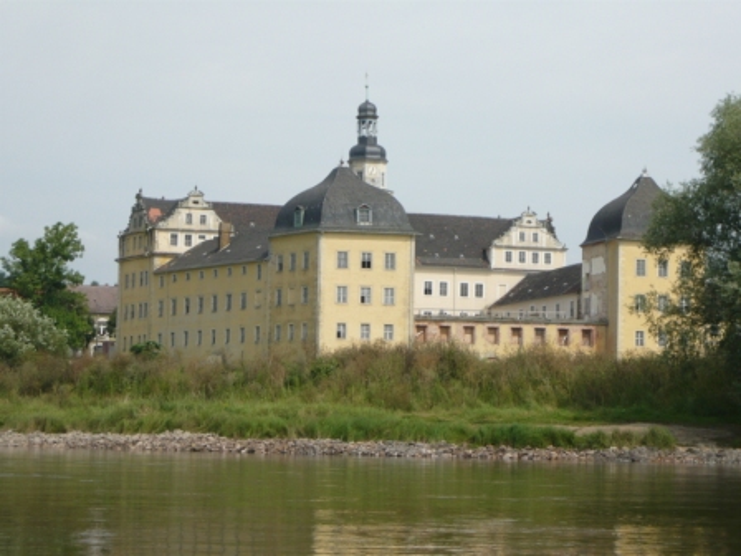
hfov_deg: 21.3
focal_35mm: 92
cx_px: 370
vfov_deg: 16.1
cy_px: 278
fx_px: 1969
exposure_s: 1/640
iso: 100
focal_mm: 15.2
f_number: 5.4
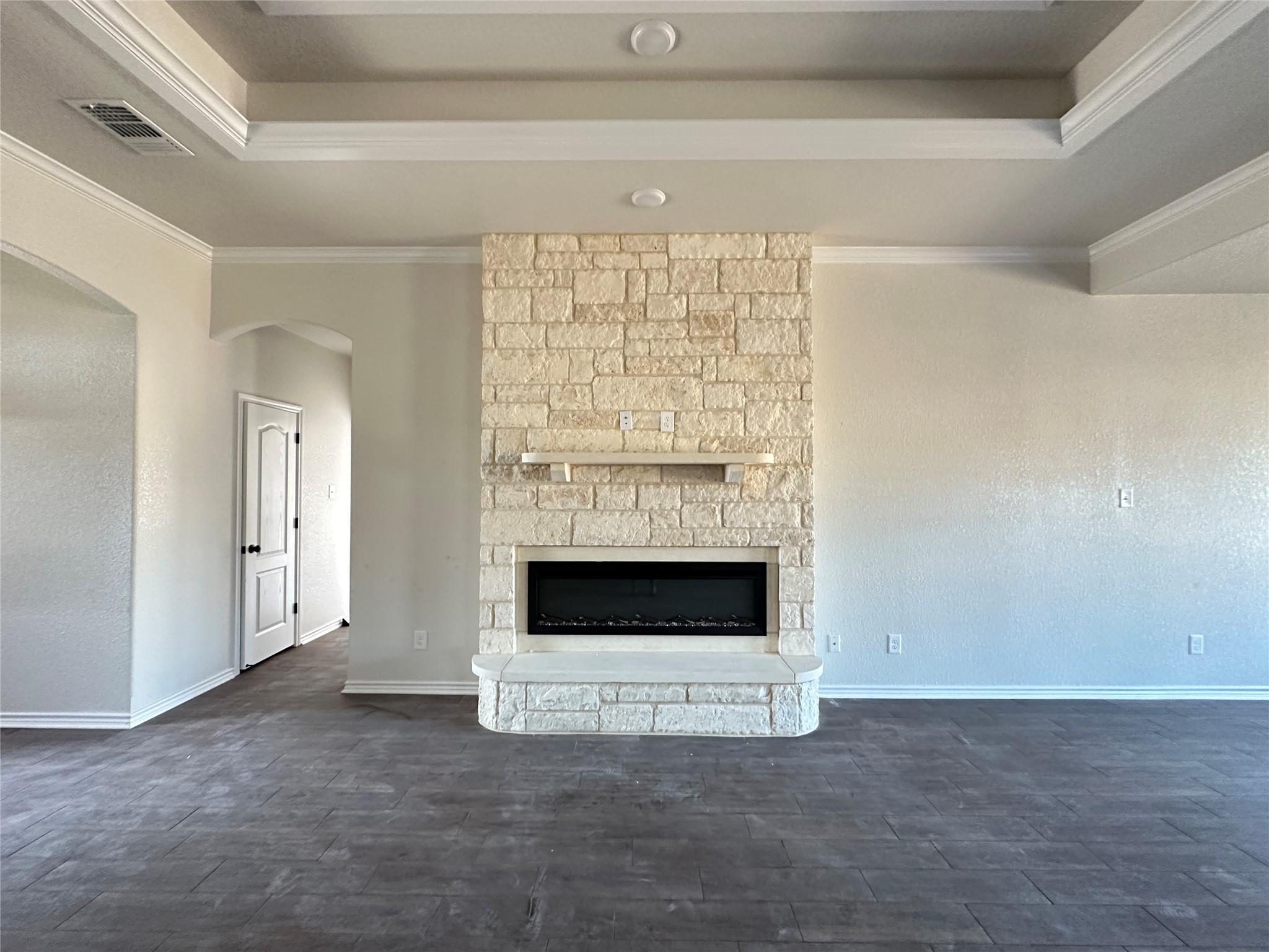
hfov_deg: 102.1
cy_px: 476
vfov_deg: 85.7
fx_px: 513
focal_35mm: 14
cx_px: 634
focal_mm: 2.22
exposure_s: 1/60
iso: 400
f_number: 2.2
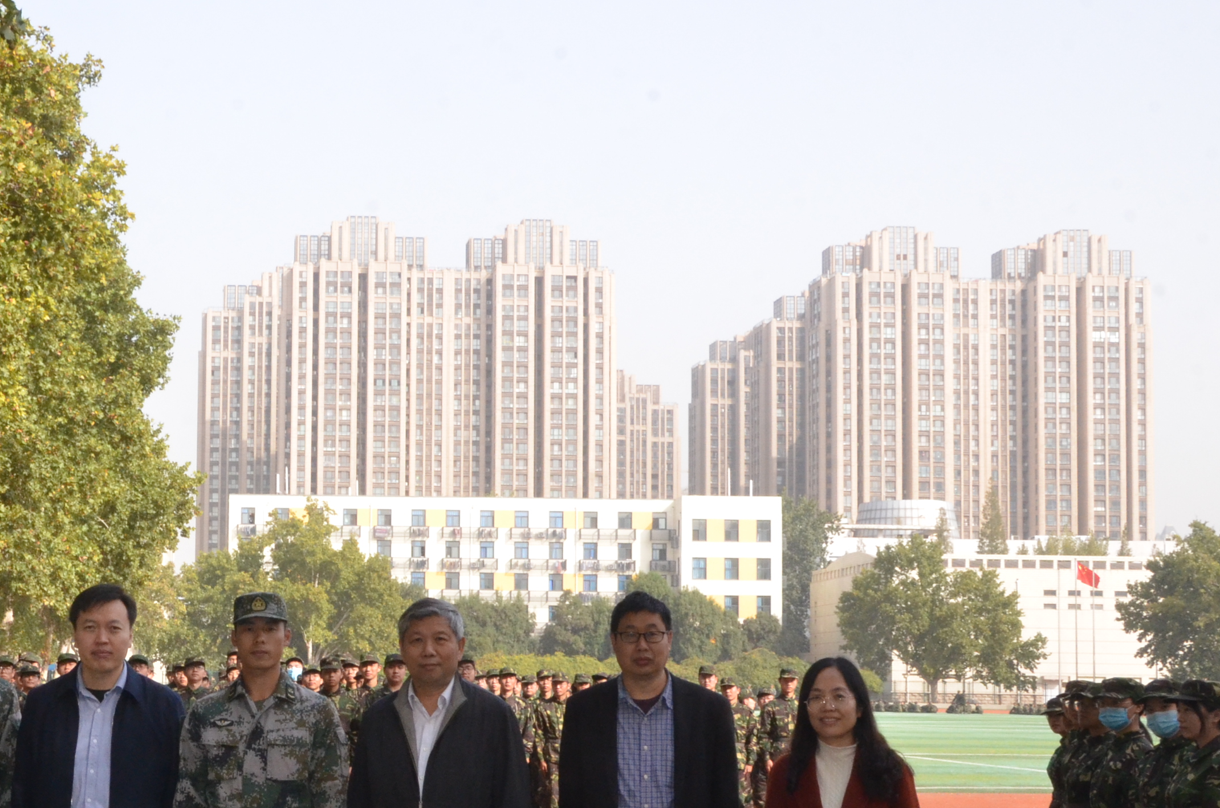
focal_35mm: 57
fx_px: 1927
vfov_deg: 23.5
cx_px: 208
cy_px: 569
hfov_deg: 33.9
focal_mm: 22
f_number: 22
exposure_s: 1/250
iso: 1600
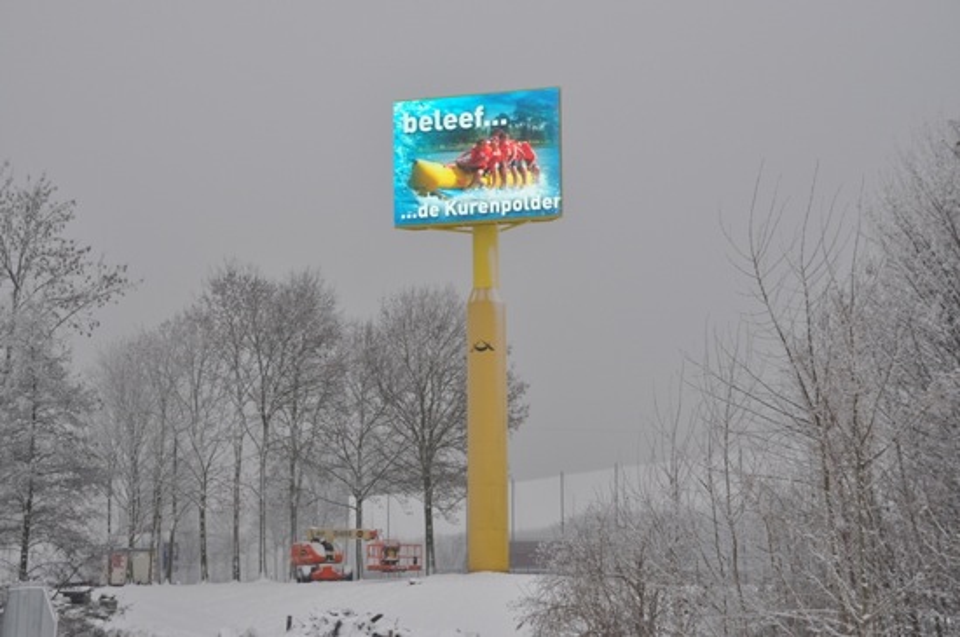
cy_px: 318
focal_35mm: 60
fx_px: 1598
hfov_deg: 33.4
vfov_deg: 22.6
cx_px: 480
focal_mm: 40
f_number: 8
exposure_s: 1/250
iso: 200
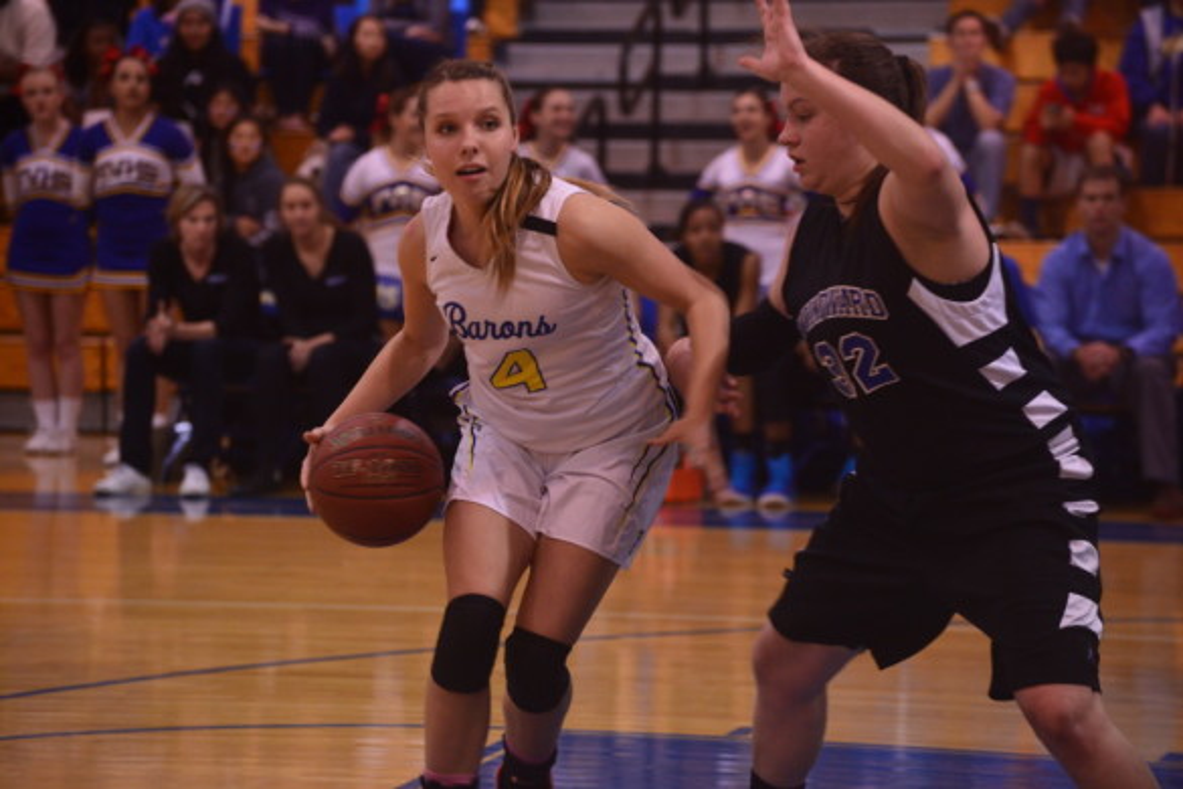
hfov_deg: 14.2
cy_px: 394
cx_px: 592
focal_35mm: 145
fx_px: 4764
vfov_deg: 9.5
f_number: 4.8
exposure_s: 1/200
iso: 2000
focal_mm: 145
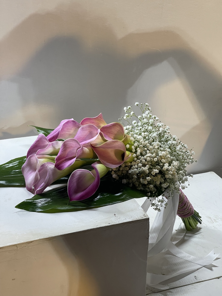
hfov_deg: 22.9
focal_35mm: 64
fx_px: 547
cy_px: 148
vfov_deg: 30.3
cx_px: 111
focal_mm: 7.5
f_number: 2.2
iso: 160
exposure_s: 1/100
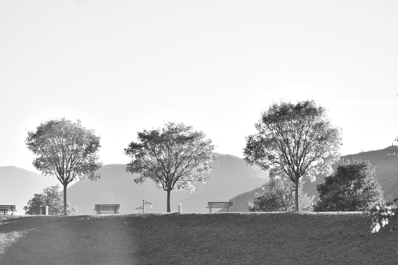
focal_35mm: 128
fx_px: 1409
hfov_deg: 16.1
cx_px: 199
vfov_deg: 10.8
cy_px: 132
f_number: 2.2
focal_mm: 85
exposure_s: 1/1000
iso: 100
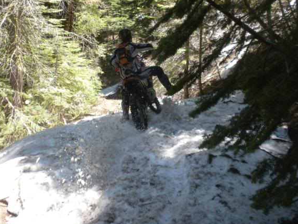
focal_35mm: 52
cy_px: 78
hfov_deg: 36.8
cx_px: 132
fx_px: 448
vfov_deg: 27.9
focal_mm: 6.6
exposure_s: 1/554
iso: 244
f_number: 3.5
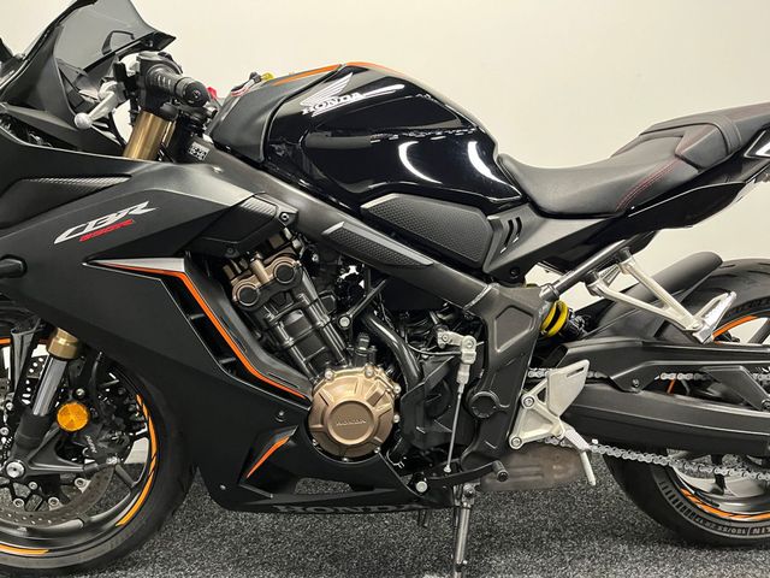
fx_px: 578
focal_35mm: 26
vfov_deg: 53.1
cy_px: 289
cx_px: 385
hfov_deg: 67.3
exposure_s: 1/33
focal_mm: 5.1
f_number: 1.6
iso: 400
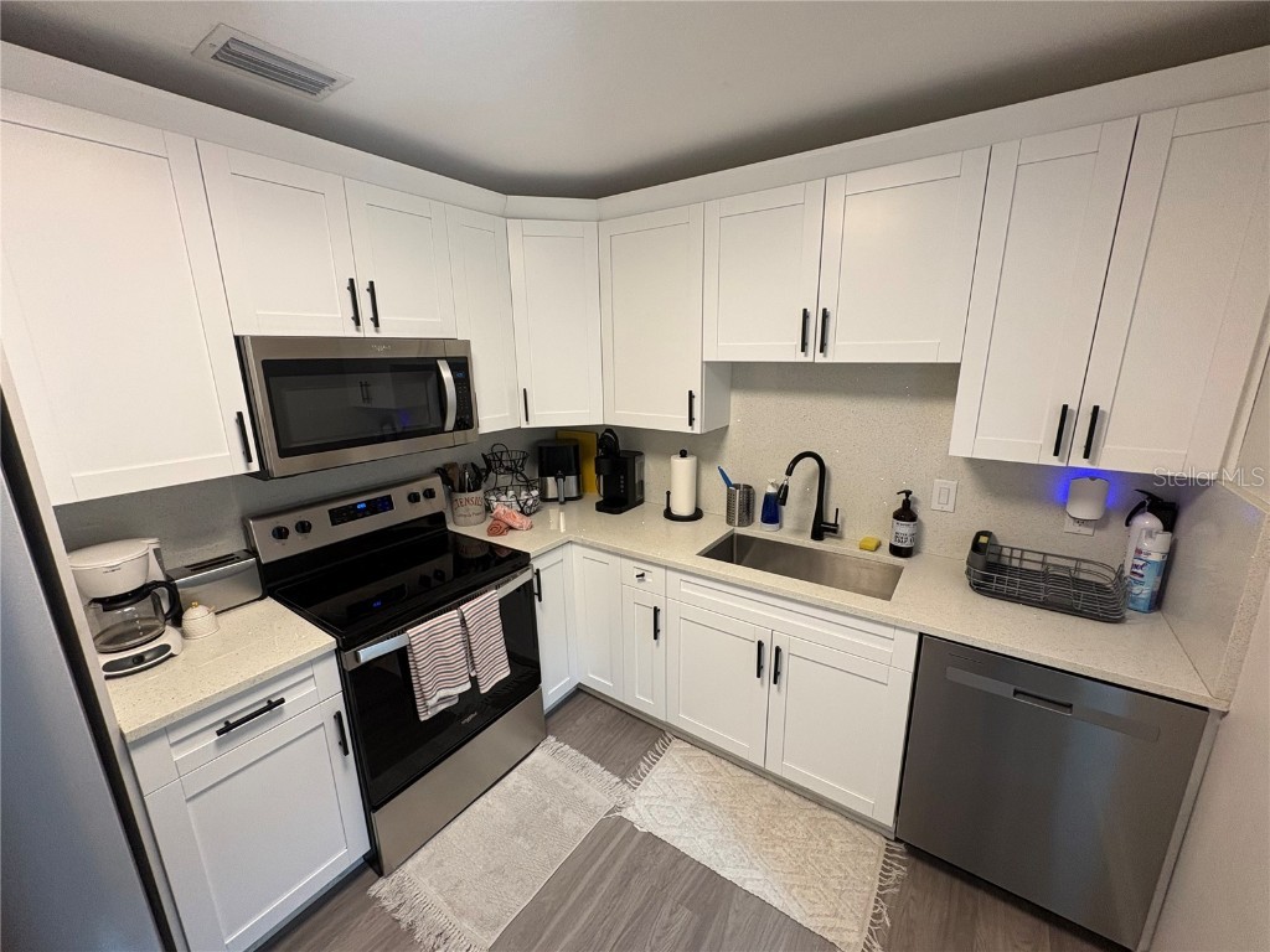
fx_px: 514
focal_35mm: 14
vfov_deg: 85.7
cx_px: 635
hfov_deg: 102.1
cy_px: 476
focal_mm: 2.22
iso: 250
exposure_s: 1/60
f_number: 2.2
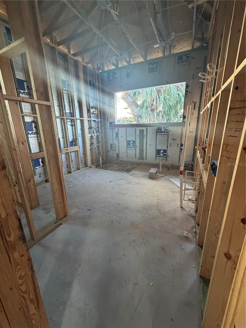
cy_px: 164
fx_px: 133
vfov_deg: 102.1
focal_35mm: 14
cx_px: 123
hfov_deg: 85.7
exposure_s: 1/121
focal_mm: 2.22
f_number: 2.2
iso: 320
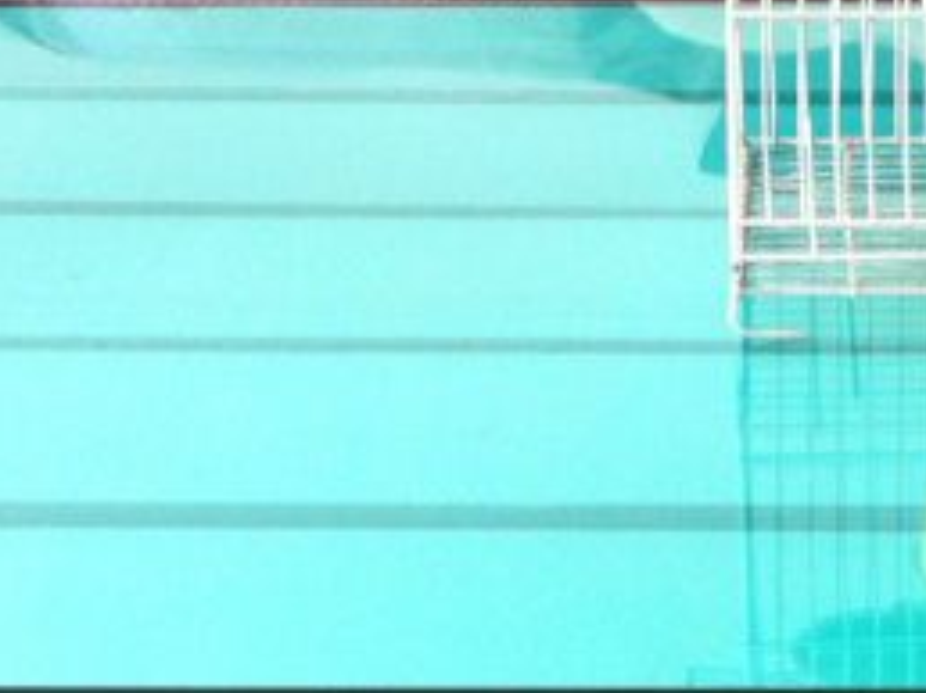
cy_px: 447
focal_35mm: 139
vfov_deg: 10.6
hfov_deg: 13.9
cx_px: 1055
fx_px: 3715
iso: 80
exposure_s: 1/17
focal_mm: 3.85
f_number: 2.8
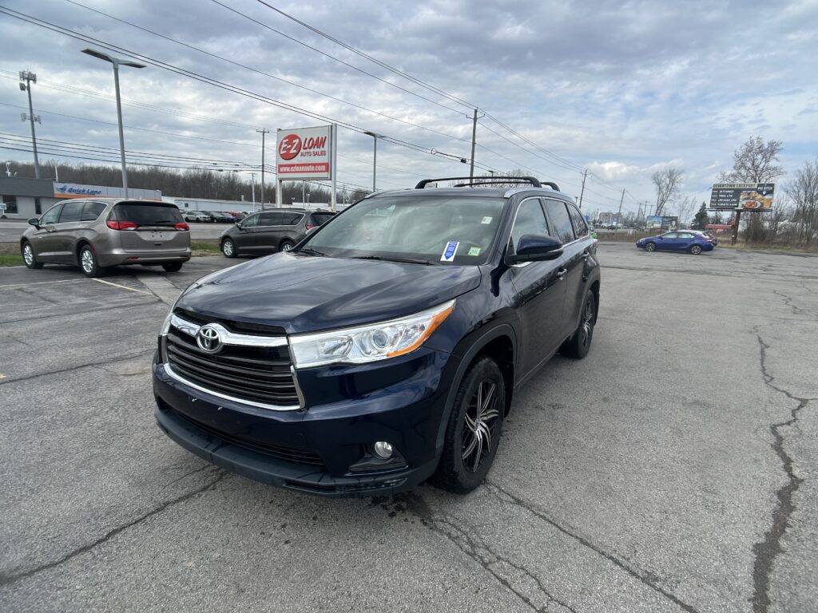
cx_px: 409
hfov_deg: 67.3
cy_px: 306
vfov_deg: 53.1
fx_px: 614
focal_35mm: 26
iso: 50
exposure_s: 1/3356
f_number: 1.5
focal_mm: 5.7
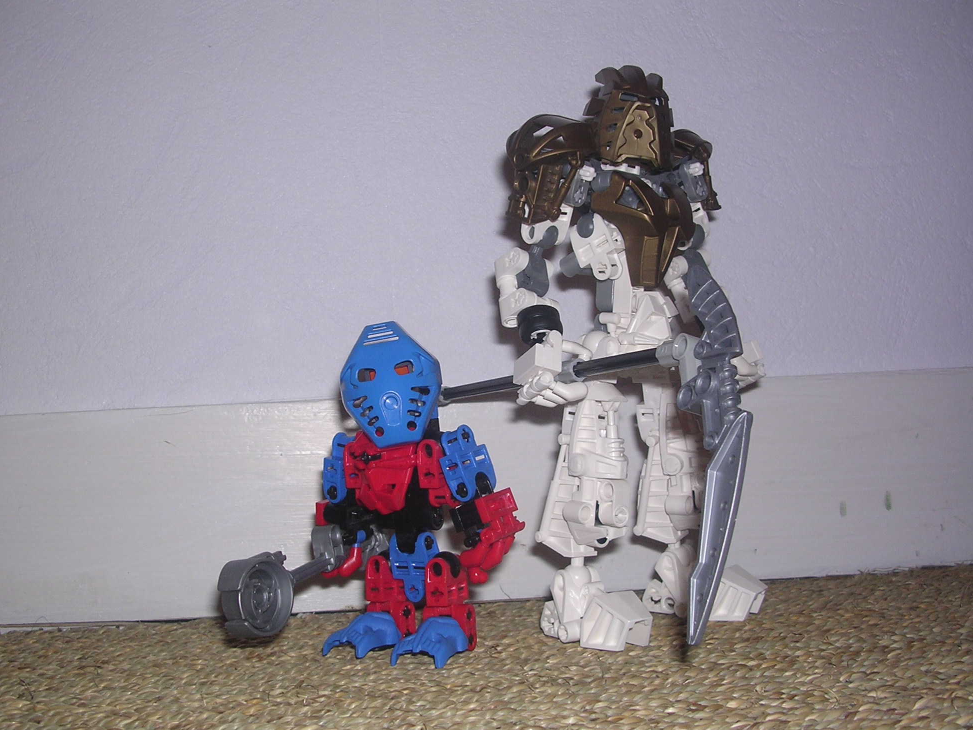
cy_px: 379
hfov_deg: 46.8
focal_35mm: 40
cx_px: 463
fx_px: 1124
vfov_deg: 35.9
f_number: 2.8
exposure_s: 1/60.1
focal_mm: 5.8
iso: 100
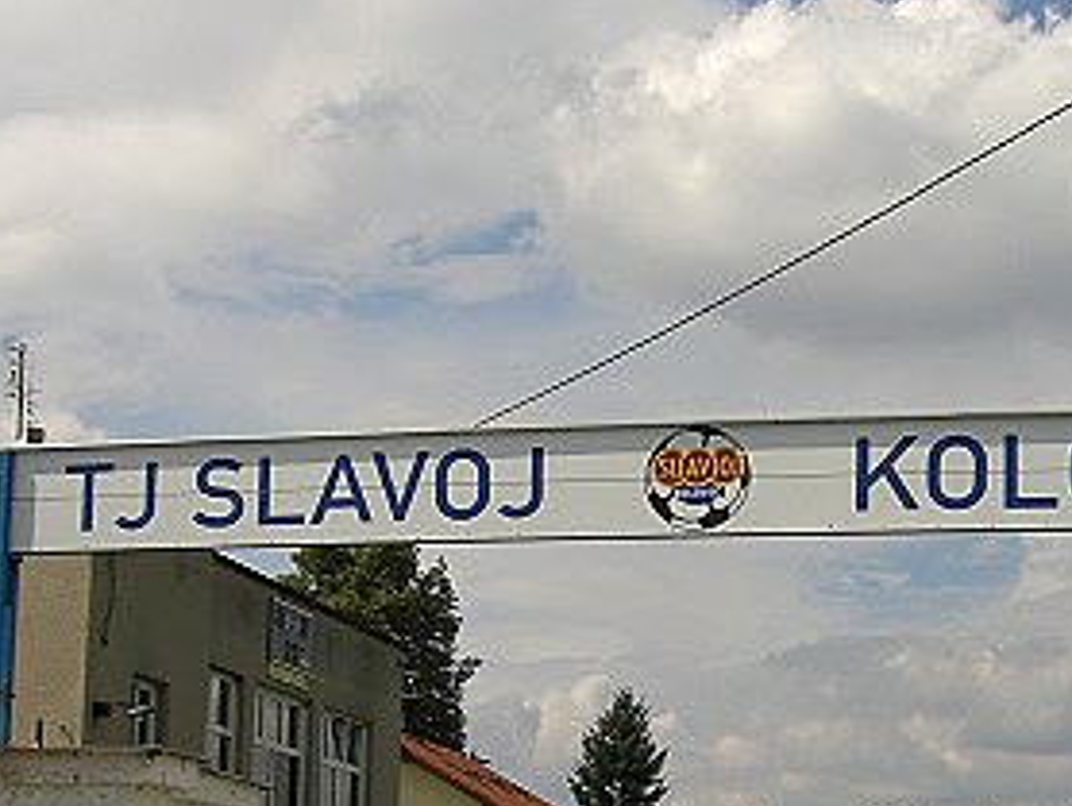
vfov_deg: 17.8
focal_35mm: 82
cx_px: 771
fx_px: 2542
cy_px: 706
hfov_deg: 23.6
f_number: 4.3
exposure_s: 1/1600
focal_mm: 6.2
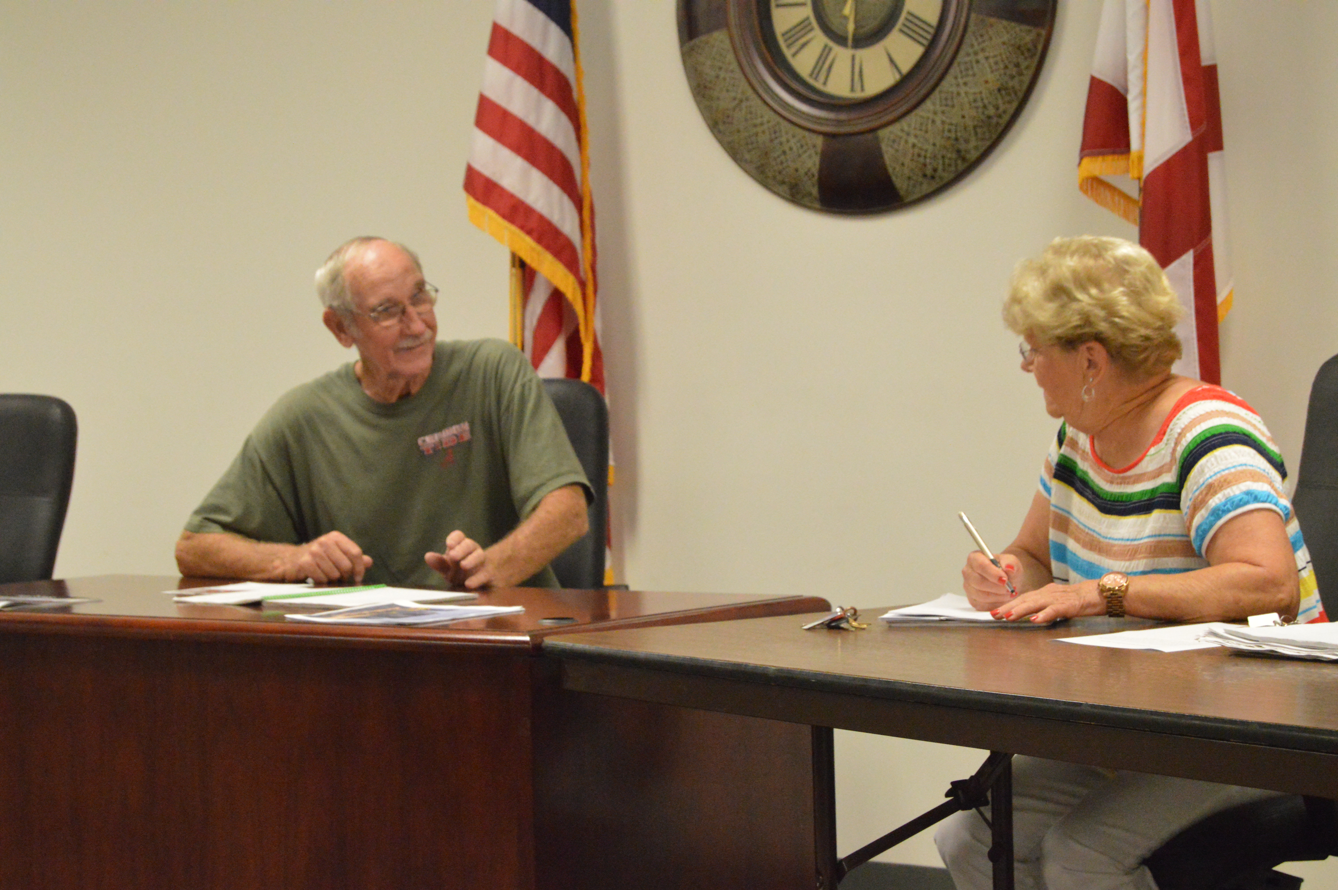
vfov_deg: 16.5
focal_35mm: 82
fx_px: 3064
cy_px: 445
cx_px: 669
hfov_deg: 24.6
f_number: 5.6
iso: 6400
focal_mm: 55
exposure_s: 1/200
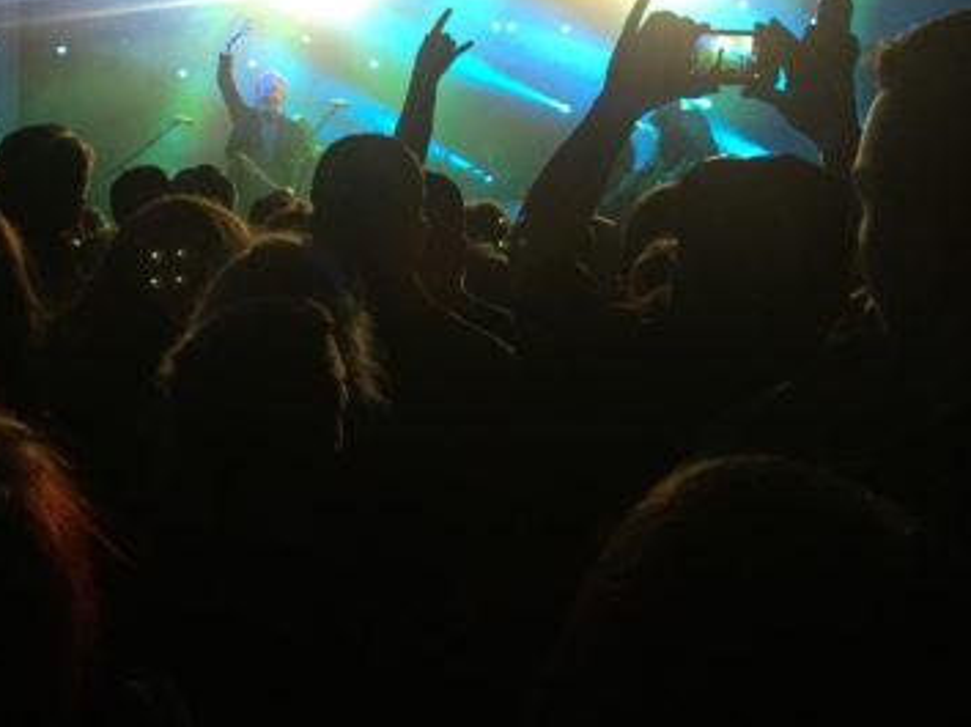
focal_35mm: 63
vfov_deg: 22.8
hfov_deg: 30.7
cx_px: 466
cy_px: 96
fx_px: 1766
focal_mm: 4.15
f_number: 2.2
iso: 50
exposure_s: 1/30
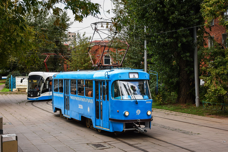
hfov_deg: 37.9
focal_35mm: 52
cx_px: 114
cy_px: 76
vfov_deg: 25.8
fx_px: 332
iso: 160
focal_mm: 35
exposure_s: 1/200
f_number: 6.3
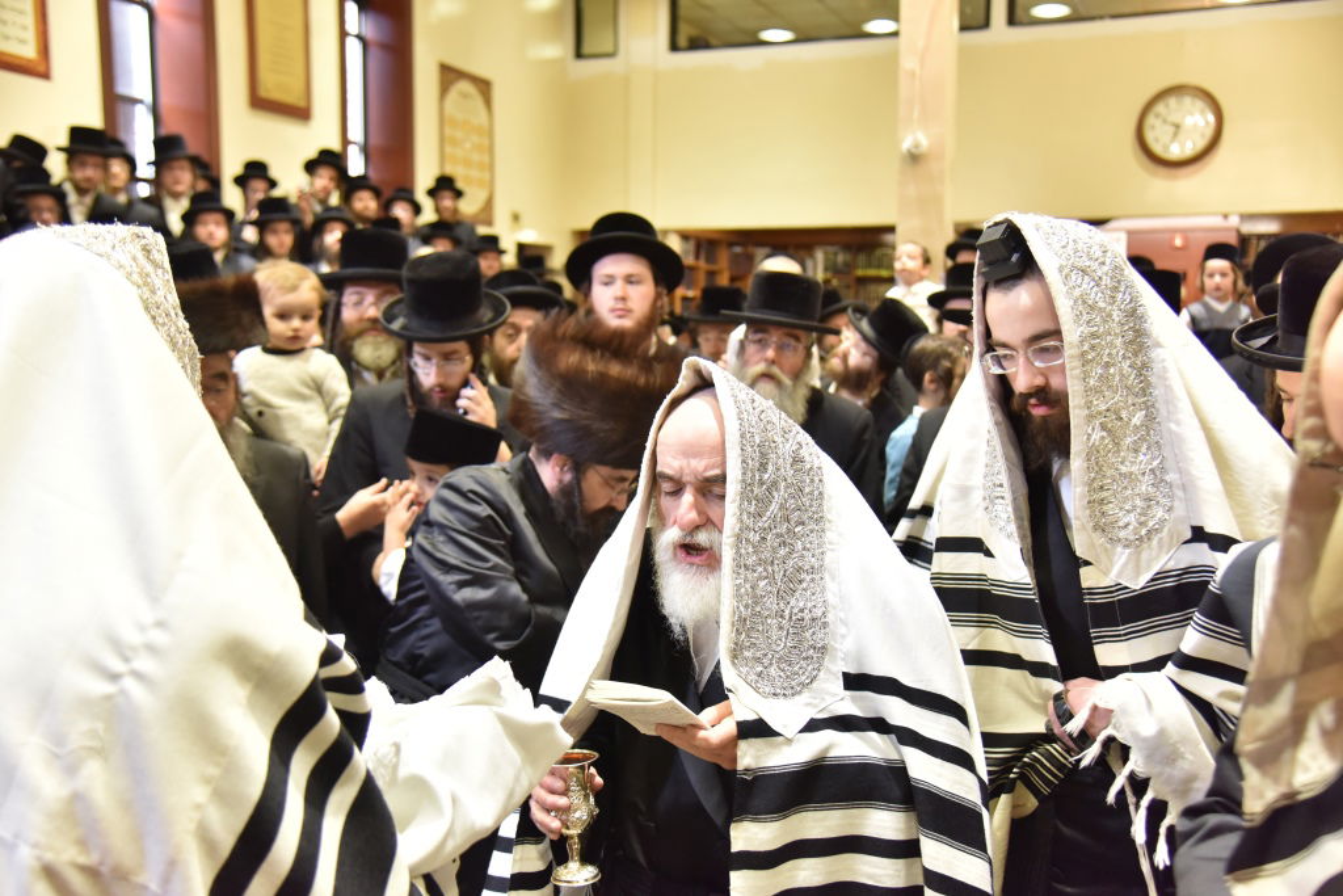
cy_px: 448
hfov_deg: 50.7
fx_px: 1418
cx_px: 672
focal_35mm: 38
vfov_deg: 35.1
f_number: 4
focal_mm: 38
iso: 2000
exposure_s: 1/200
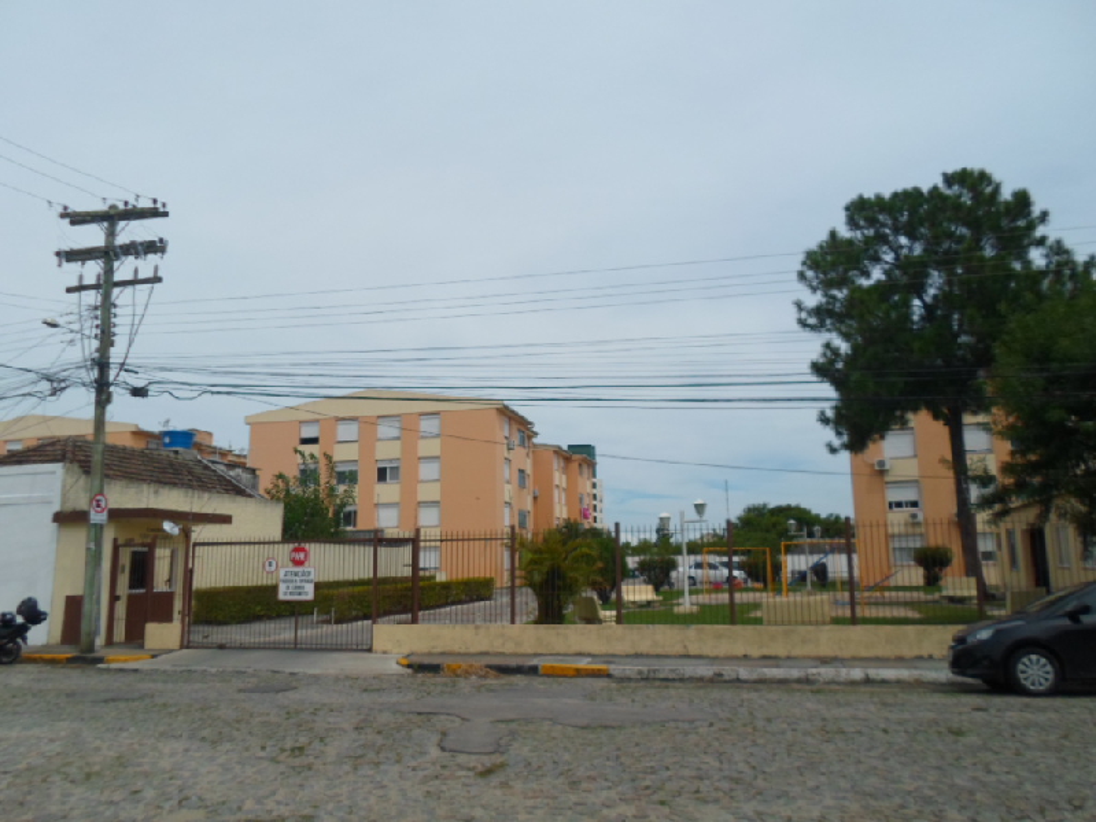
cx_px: 548
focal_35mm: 25
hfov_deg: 69.4
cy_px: 411
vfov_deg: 54.9
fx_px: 791
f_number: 9.2
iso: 80
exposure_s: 1/180
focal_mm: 4.5
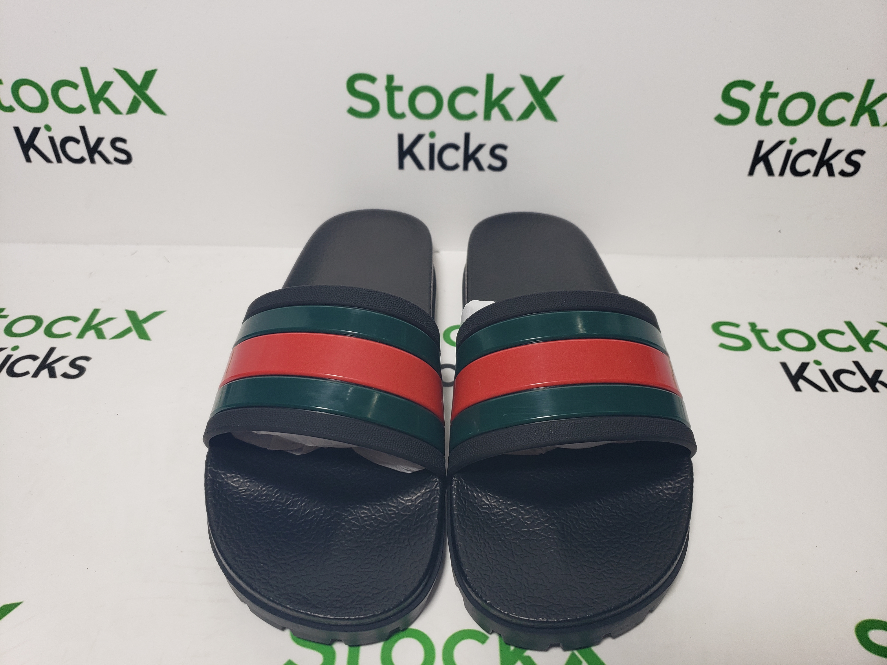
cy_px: 332
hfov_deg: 67.3
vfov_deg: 53.1
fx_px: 666
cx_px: 444
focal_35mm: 26
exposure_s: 1/377
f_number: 1.5
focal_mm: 4.3
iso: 50
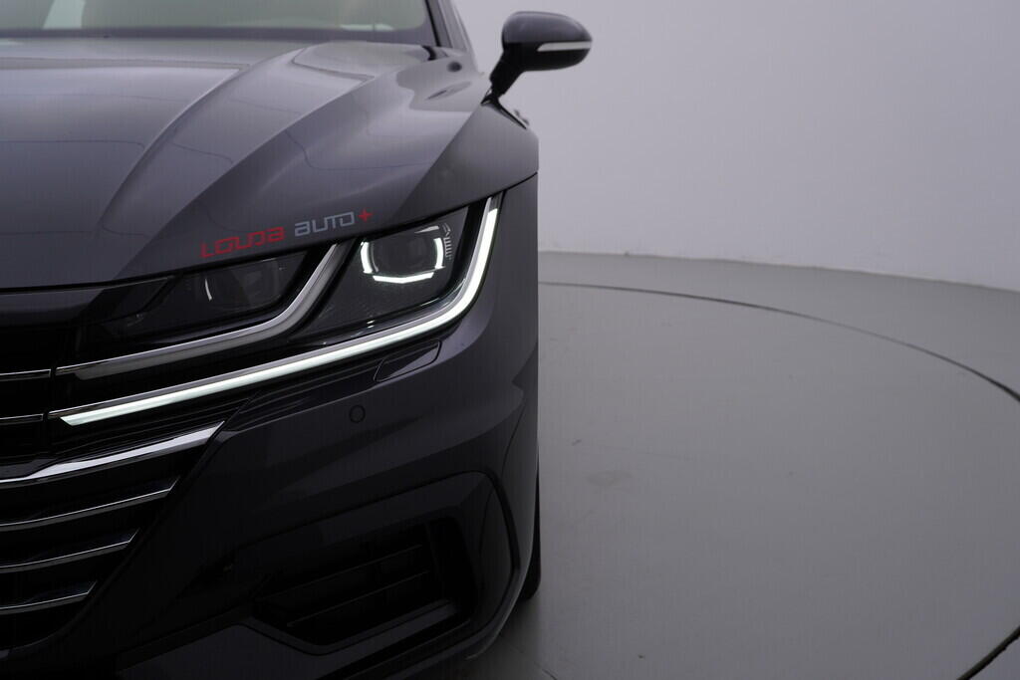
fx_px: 1020
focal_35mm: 36
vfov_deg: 36.9
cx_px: 510
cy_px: 340
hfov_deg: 53.1
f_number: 5
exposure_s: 1/125
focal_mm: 24
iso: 125
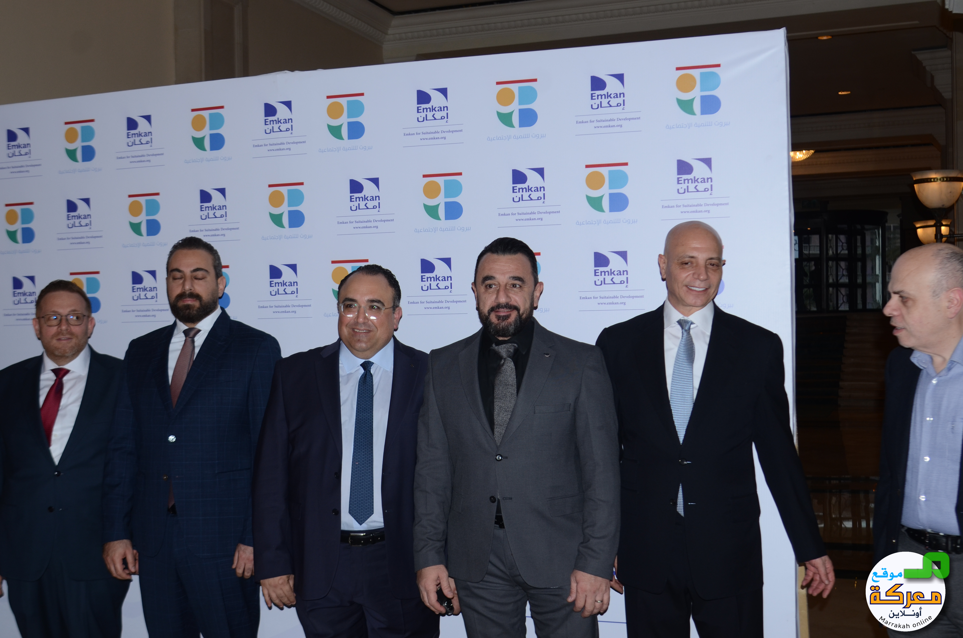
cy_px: 319
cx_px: 482
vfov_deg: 29.7
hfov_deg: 43.7
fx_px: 1201
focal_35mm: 45
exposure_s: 1/250
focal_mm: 30
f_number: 4.5
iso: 250
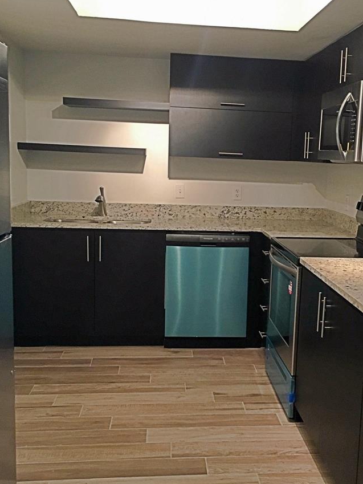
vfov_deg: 45.8
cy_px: 253
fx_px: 573
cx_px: 236
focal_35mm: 41
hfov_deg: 34.9
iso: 160
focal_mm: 4.15
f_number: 2.2
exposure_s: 1/30
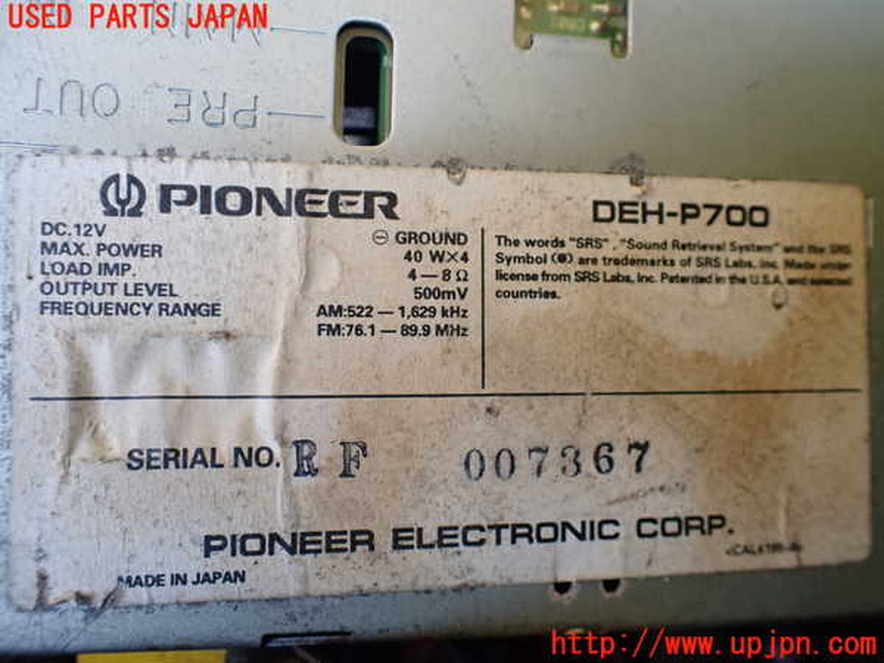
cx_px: 442
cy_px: 332
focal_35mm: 30
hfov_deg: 60.0
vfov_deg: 46.8
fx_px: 766
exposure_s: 1/125
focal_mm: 5.4
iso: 320
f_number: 2.3
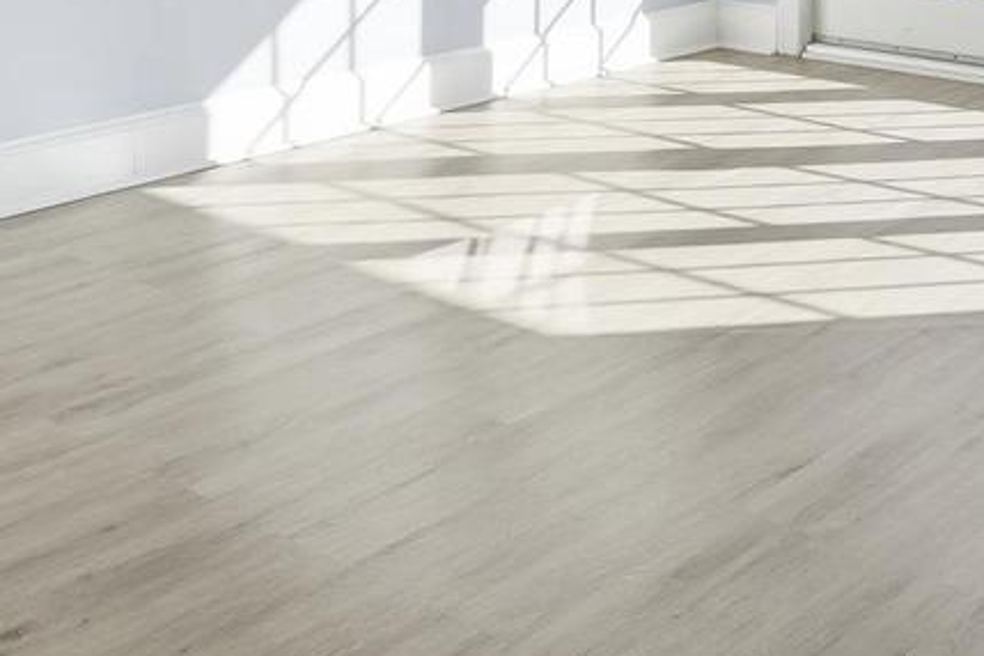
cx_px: 679
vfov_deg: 20.7
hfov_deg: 34.3
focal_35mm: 58
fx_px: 1576
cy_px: -268
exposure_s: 1/8000
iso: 1000
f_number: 9
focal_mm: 17.2
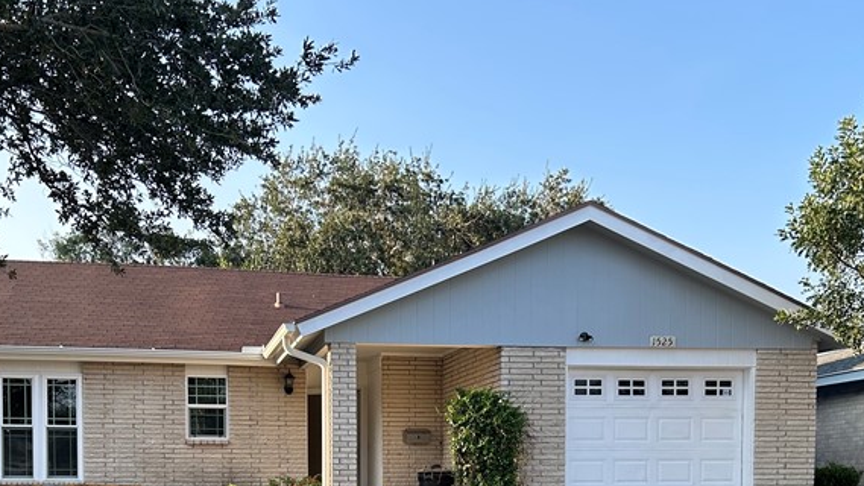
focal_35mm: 51
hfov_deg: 40.5
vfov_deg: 22.1
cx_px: 372
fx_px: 1168
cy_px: 545
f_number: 1.5
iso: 50
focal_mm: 5.7
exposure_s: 1/763
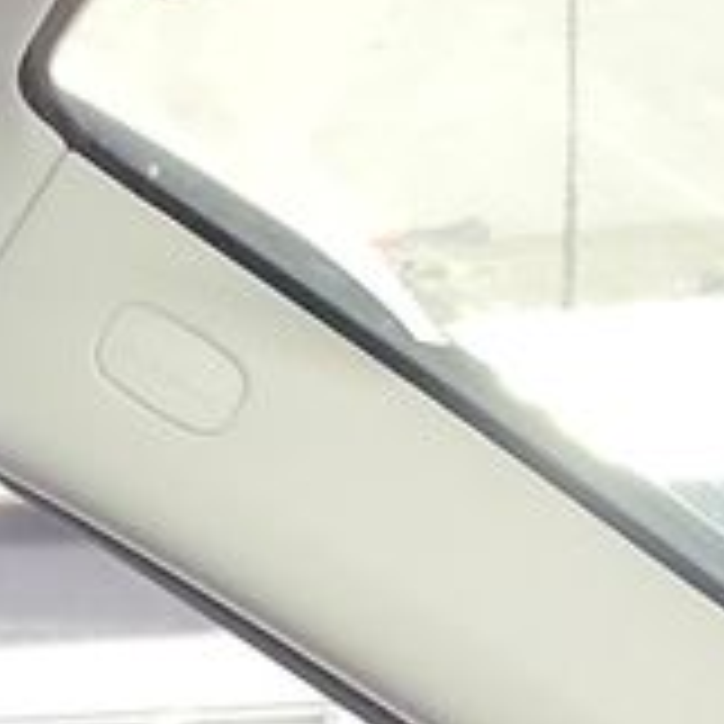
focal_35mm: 211
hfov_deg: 7.8
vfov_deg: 7.1
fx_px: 4993
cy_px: 2424
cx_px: -877
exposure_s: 1/59
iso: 746
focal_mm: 6.7
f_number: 1.8
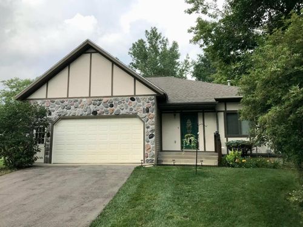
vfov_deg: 49.8
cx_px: 152
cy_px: 114
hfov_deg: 63.4
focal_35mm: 28
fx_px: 245
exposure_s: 1/5000
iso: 20
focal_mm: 3.99
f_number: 1.8
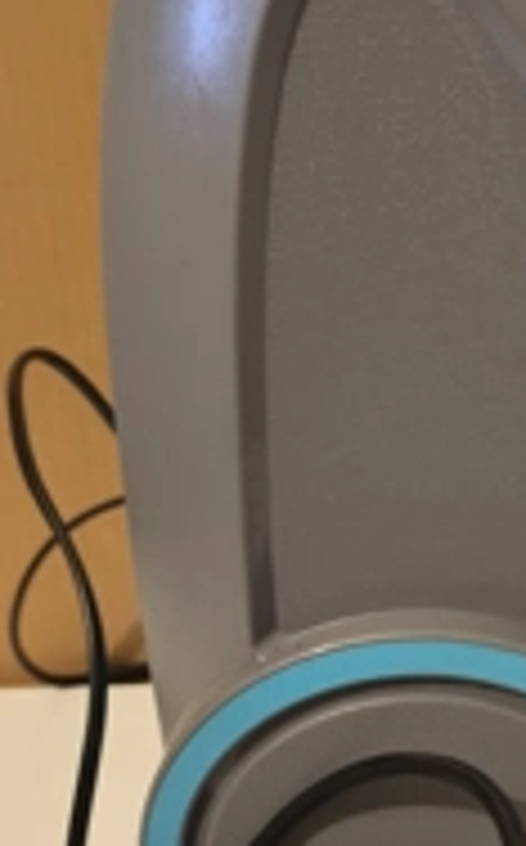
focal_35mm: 52
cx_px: 477
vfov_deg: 38.8
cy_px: 500
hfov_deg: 24.1
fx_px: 1196
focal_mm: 6.57
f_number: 1.6
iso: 800
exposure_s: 1/33.3
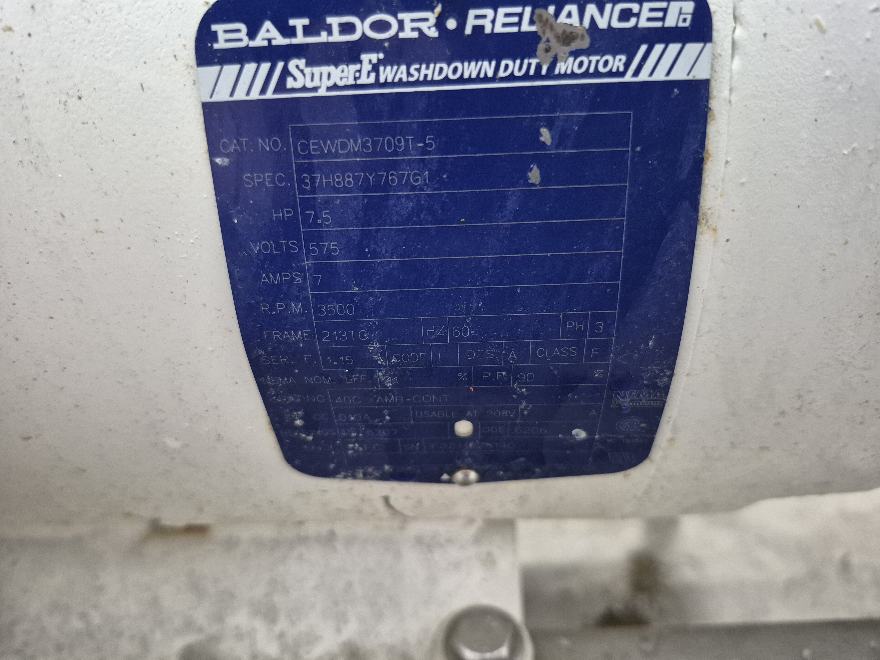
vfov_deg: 58.9
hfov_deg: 73.9
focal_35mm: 23
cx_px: 440
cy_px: 330
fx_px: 585
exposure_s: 1/60
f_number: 1.8
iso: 1000
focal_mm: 5.4
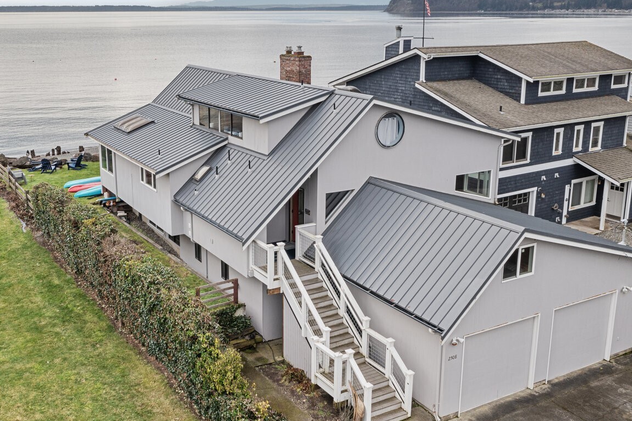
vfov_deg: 34.1
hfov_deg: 49.4
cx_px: 263
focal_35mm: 39
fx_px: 684
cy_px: 177
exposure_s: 1/30
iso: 100
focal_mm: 10.26
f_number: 7.1
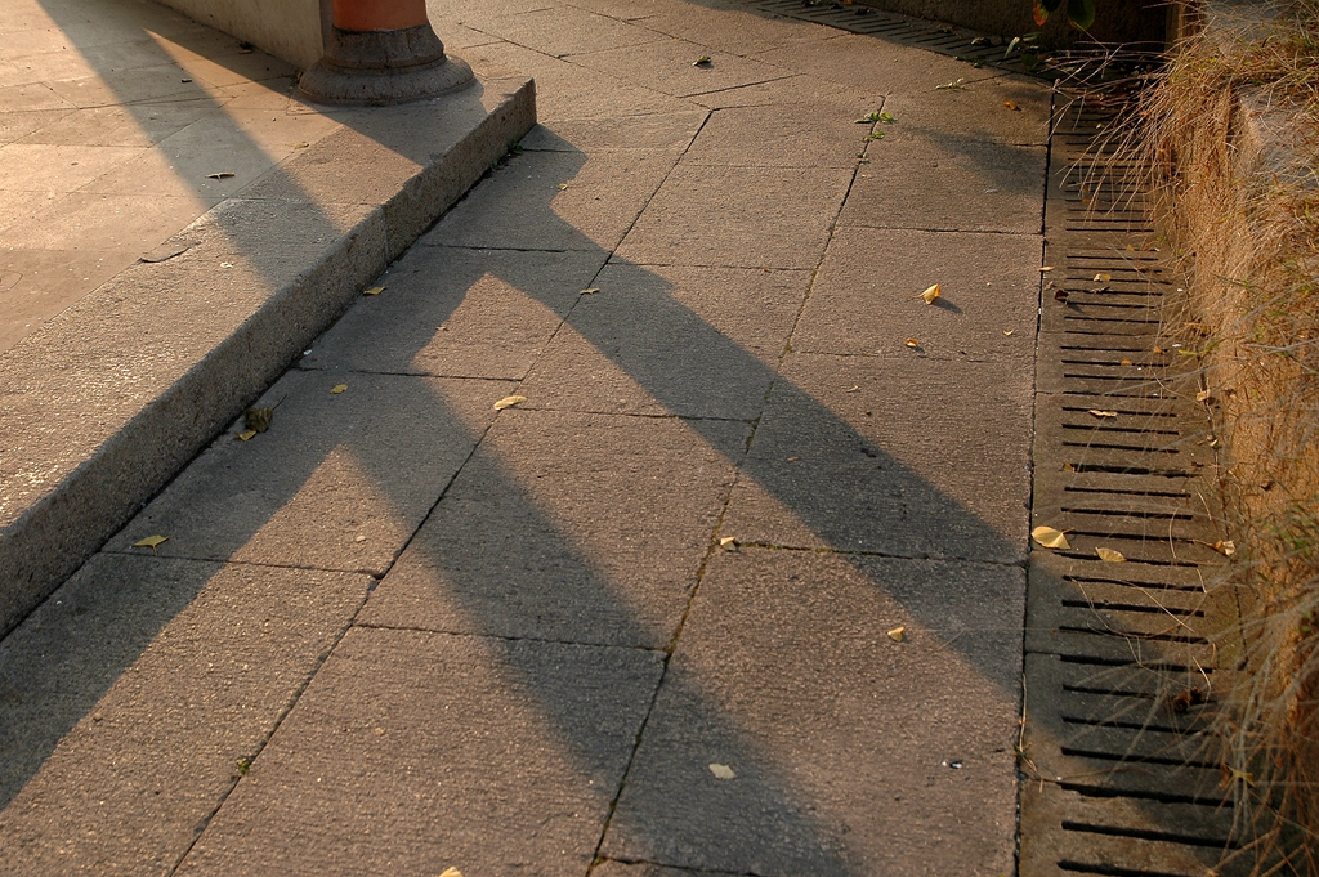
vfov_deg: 28.0
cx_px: 660
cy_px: 438
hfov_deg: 41.1
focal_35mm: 48
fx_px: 1757
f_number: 5.6
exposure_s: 1/125
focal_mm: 32
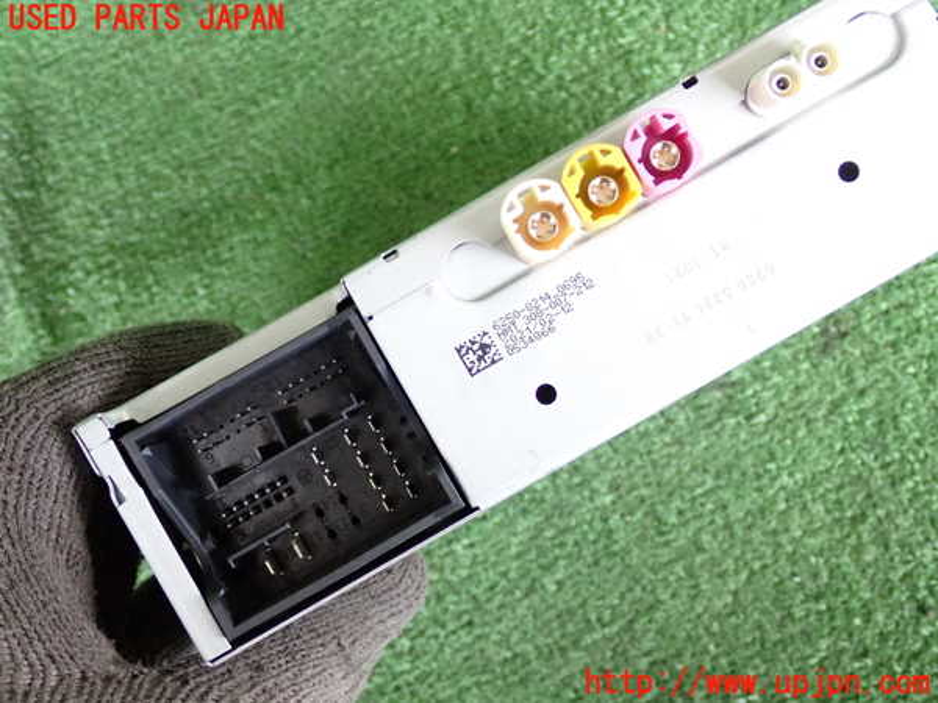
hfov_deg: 40.4
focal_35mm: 47
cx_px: 469
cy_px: 352
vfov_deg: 30.9
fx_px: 1274
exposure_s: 1/125
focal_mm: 8.4
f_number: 3.1
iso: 1000
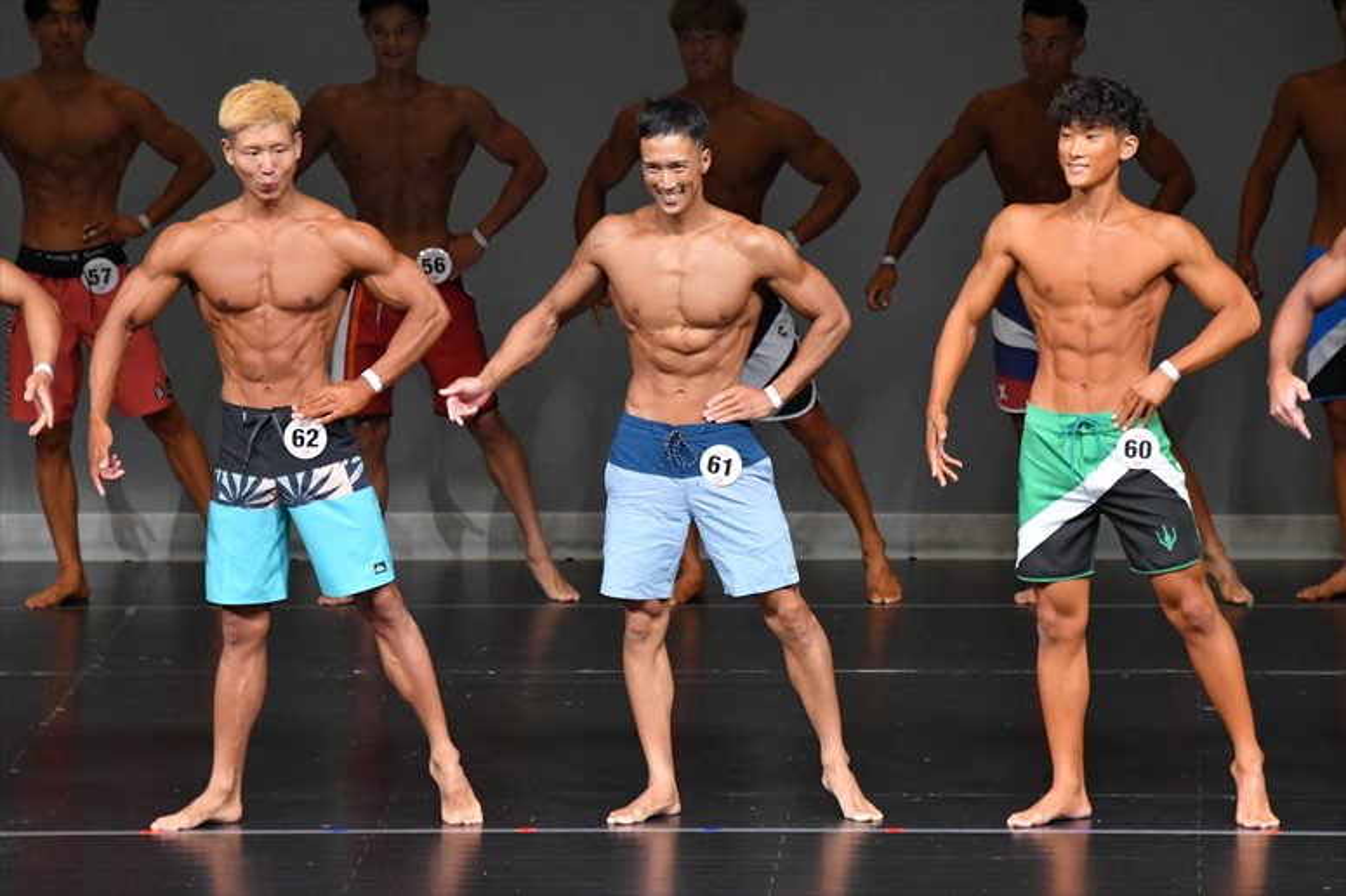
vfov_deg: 4.4
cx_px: 673
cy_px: 448
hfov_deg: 6.5
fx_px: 11772
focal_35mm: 315
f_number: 5.6
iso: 4000
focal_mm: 210
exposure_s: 1/400
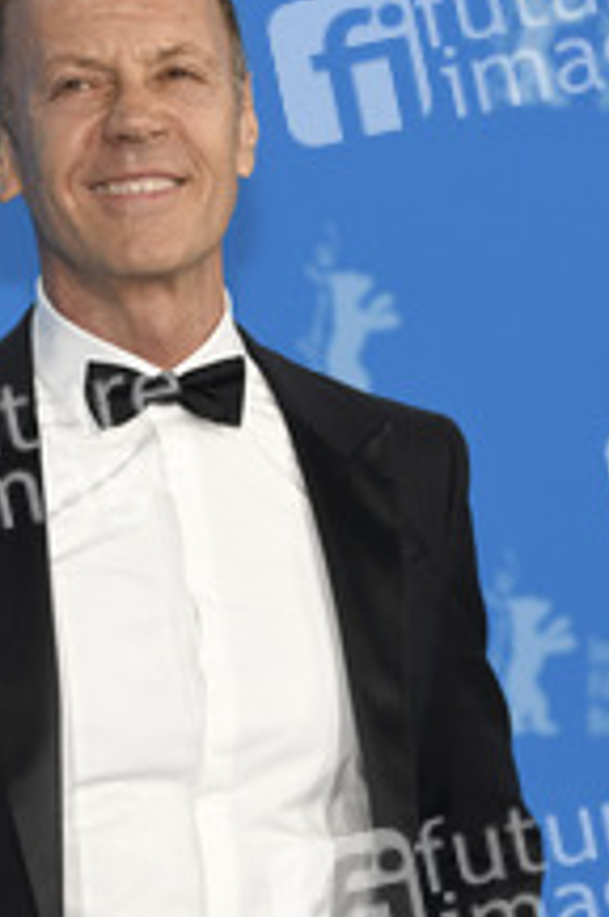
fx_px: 4785
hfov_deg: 7.3
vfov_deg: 10.9
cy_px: 680
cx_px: 102
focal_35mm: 188
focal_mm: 102
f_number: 4
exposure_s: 1/400
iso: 640
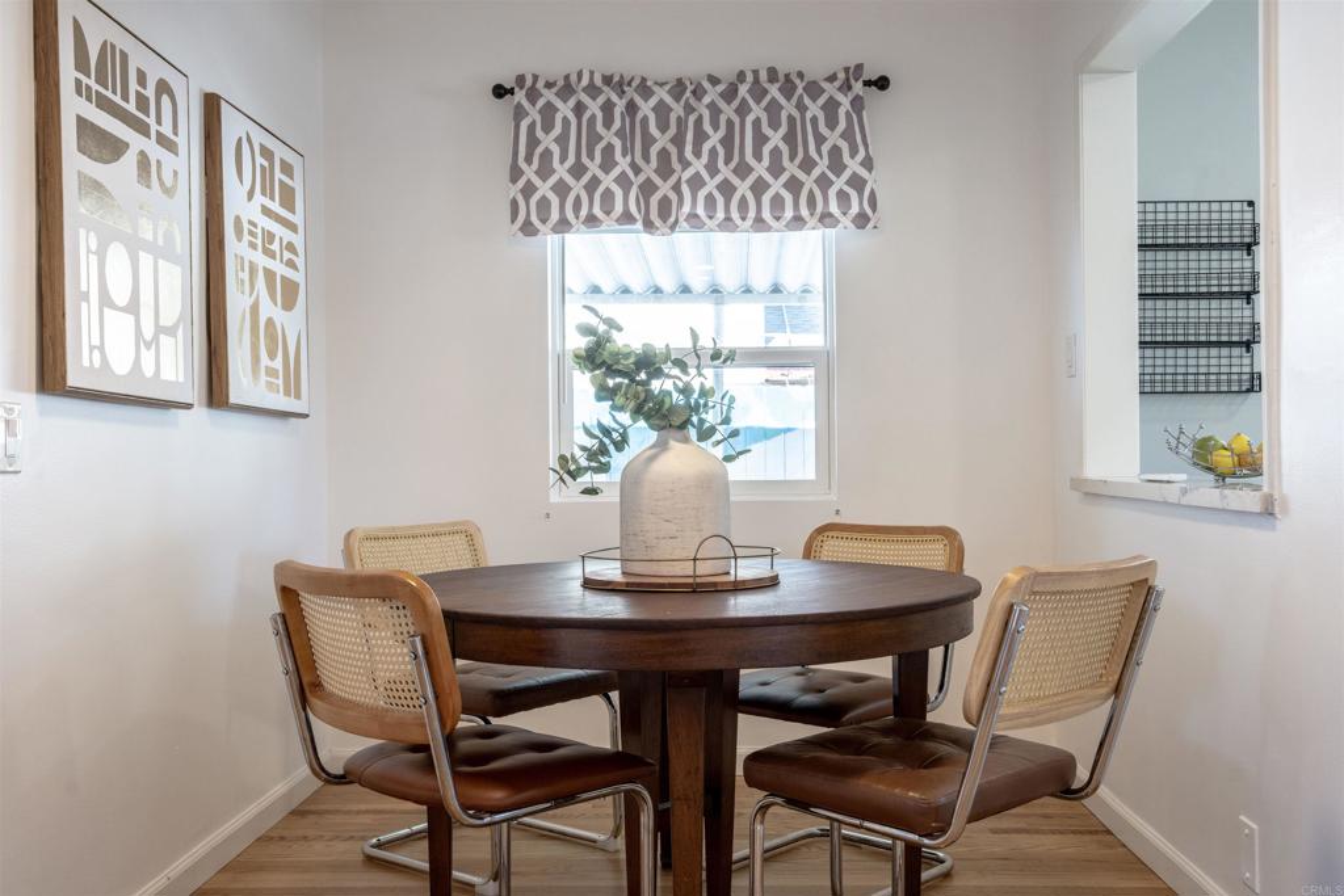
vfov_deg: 38.9
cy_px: 448
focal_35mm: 34
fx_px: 1269
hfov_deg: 55.8
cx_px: 672
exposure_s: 1/40
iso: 640
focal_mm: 34
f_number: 8
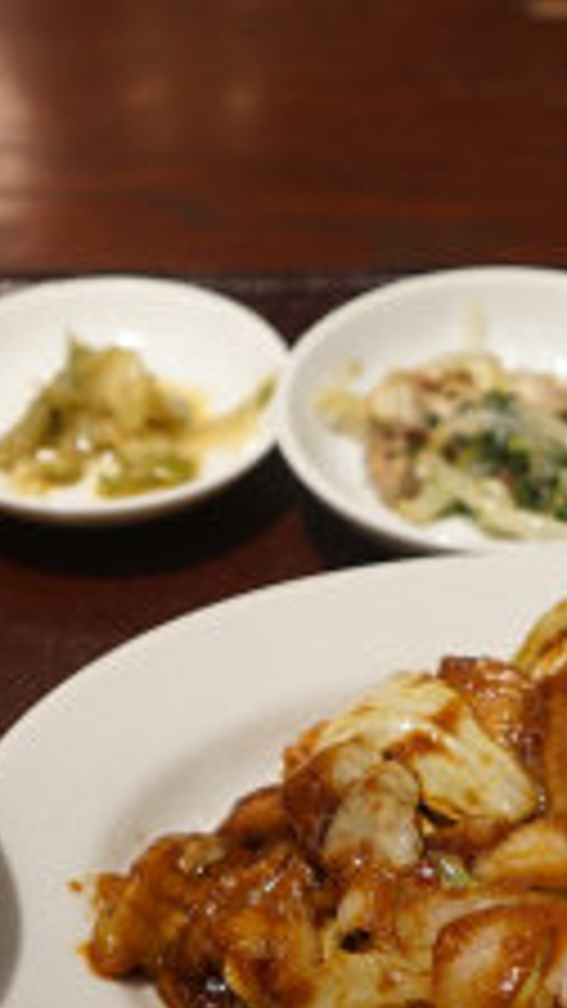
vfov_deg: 26.4
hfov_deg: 15.1
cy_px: 655
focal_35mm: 80
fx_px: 2138
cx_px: 374
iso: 640
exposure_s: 1/60
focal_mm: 28
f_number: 4
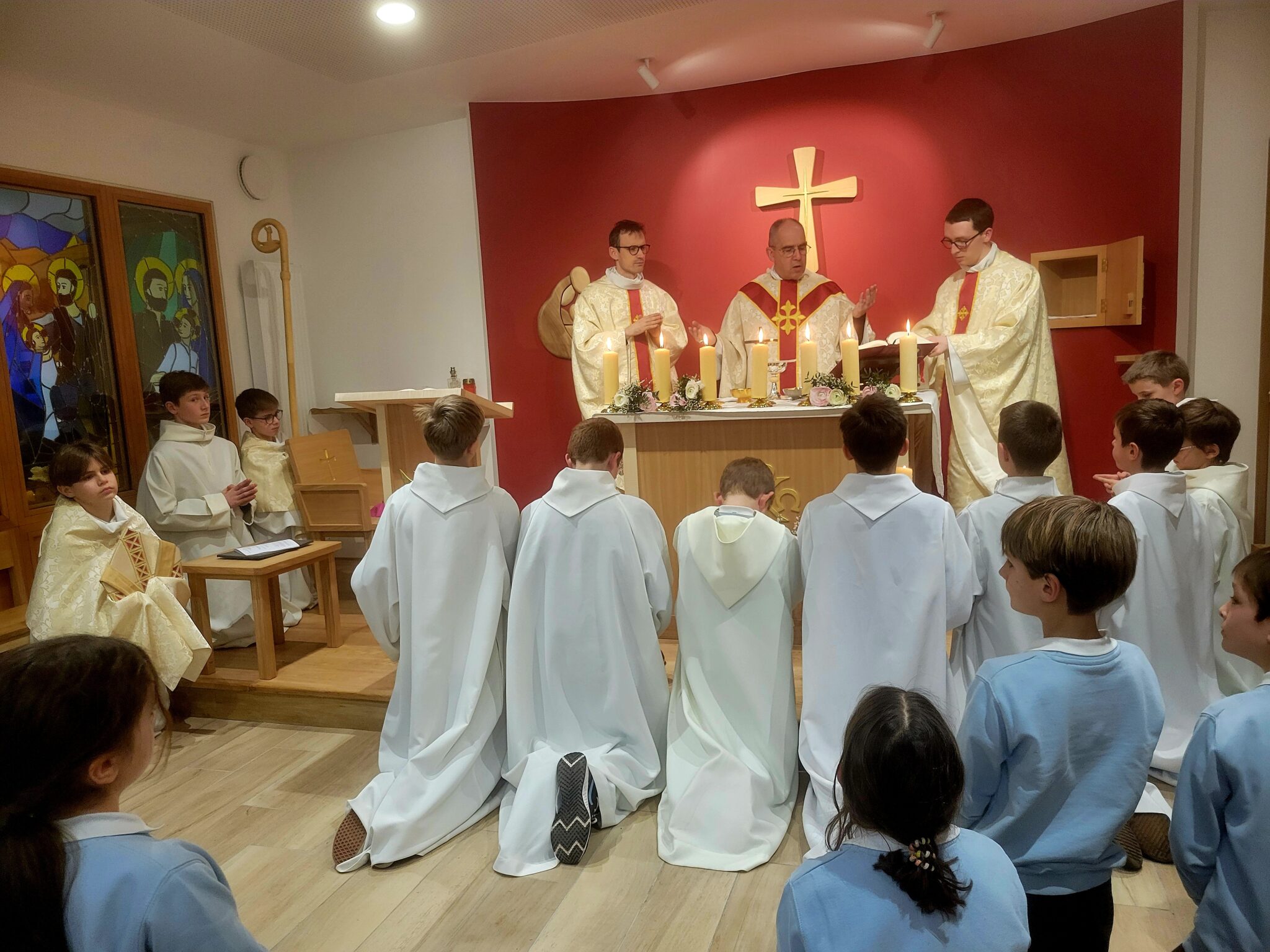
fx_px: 954
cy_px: 476
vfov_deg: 53.1
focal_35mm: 26
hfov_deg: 67.3
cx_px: 635
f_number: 1.8
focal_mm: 5.4
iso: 250
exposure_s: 1/120
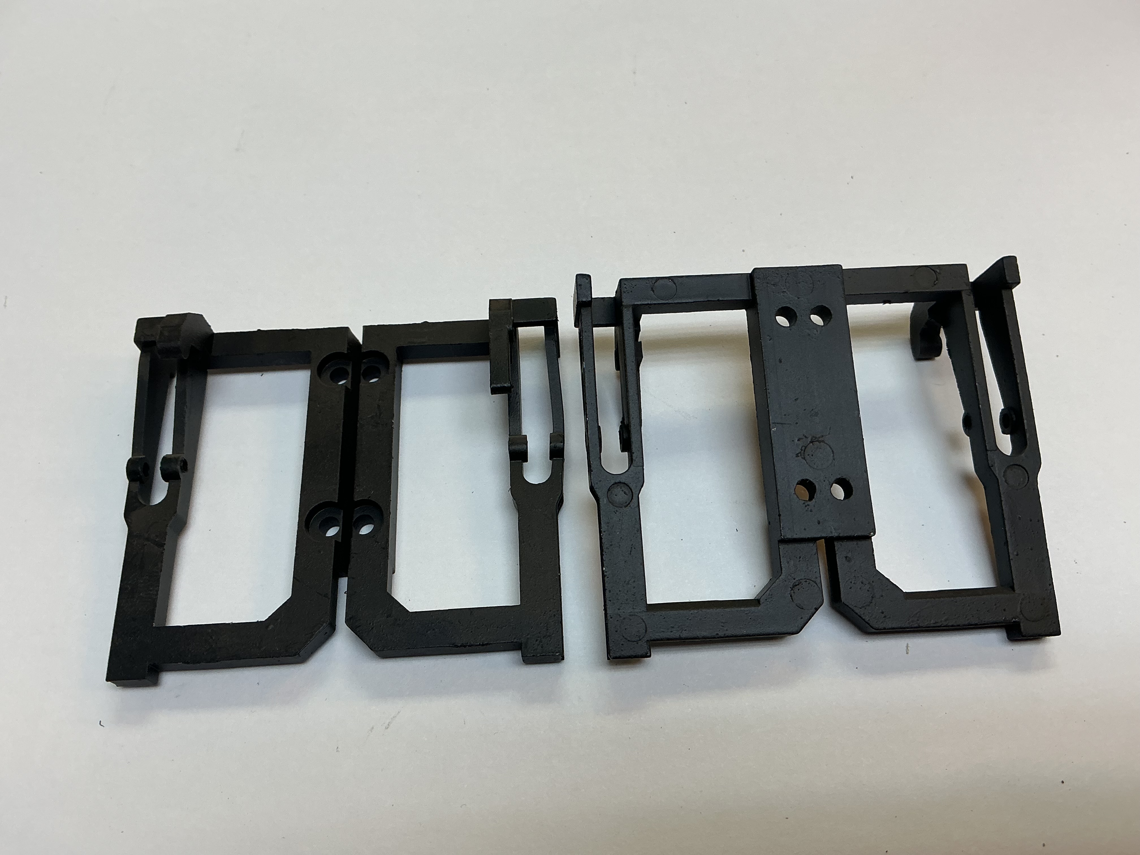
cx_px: 570
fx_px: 955
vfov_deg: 48.2
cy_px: 428
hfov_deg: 61.7
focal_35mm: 29
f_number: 1.8
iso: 32
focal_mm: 3
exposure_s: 1/120
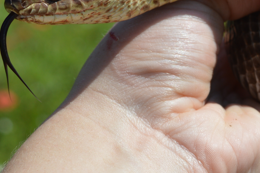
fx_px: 1263
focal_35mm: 175
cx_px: 229
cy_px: 140
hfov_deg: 11.7
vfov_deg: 7.8
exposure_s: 1/400
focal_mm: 40
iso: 100
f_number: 8
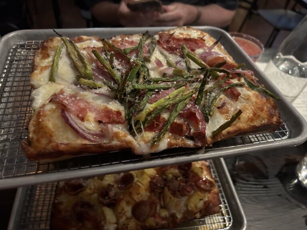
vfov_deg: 53.1
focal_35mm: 26
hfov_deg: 67.3
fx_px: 231
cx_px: 154
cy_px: 115
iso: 640
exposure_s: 1/27
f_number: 1.5
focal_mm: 5.7
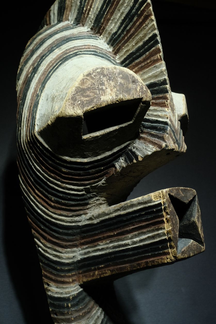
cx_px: 108
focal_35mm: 41
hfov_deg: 32.6
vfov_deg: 47.4
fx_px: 369
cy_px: 162
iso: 800
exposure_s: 1/100
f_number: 5
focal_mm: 27
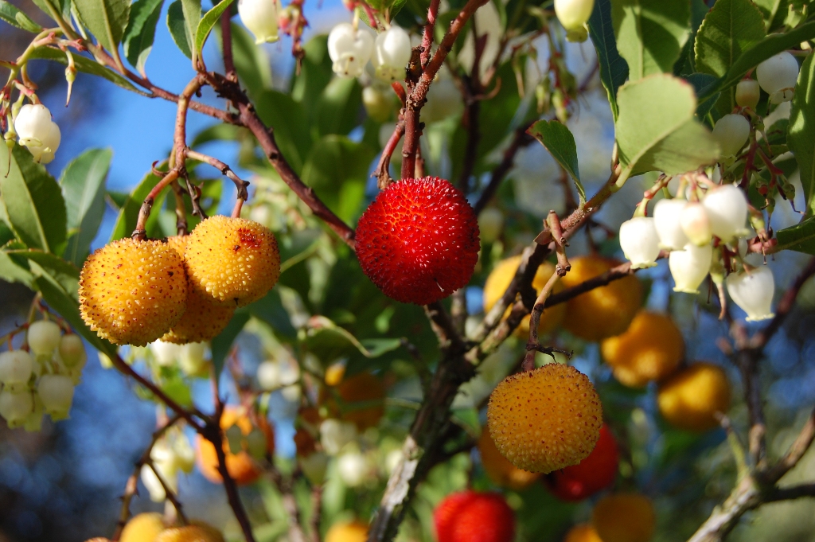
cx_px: 408
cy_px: 271
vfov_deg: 18.9
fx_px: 1629
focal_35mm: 72
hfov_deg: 28.1
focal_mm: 48
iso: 200
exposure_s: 1/250
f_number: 8
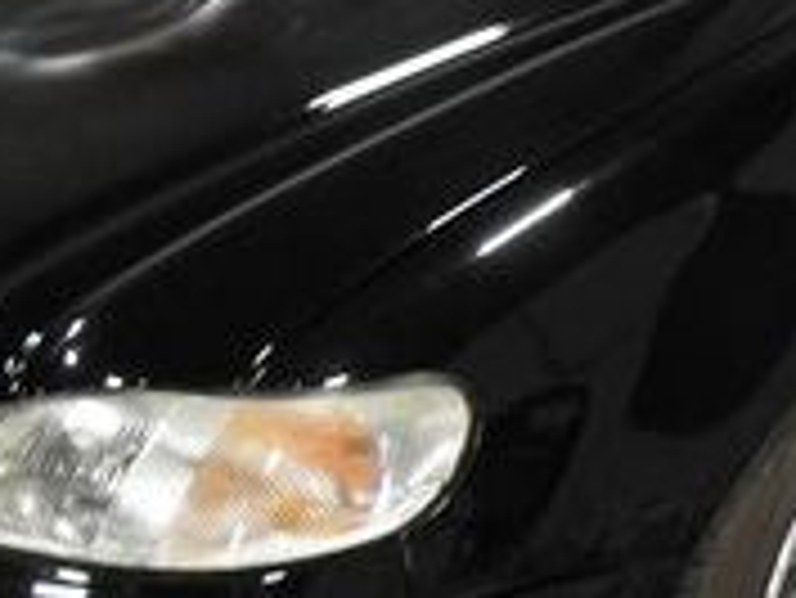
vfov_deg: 14.7
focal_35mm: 101
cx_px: 549
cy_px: 324
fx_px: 2324
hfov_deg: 19.4
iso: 200
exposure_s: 1/6
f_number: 2.8
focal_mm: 6
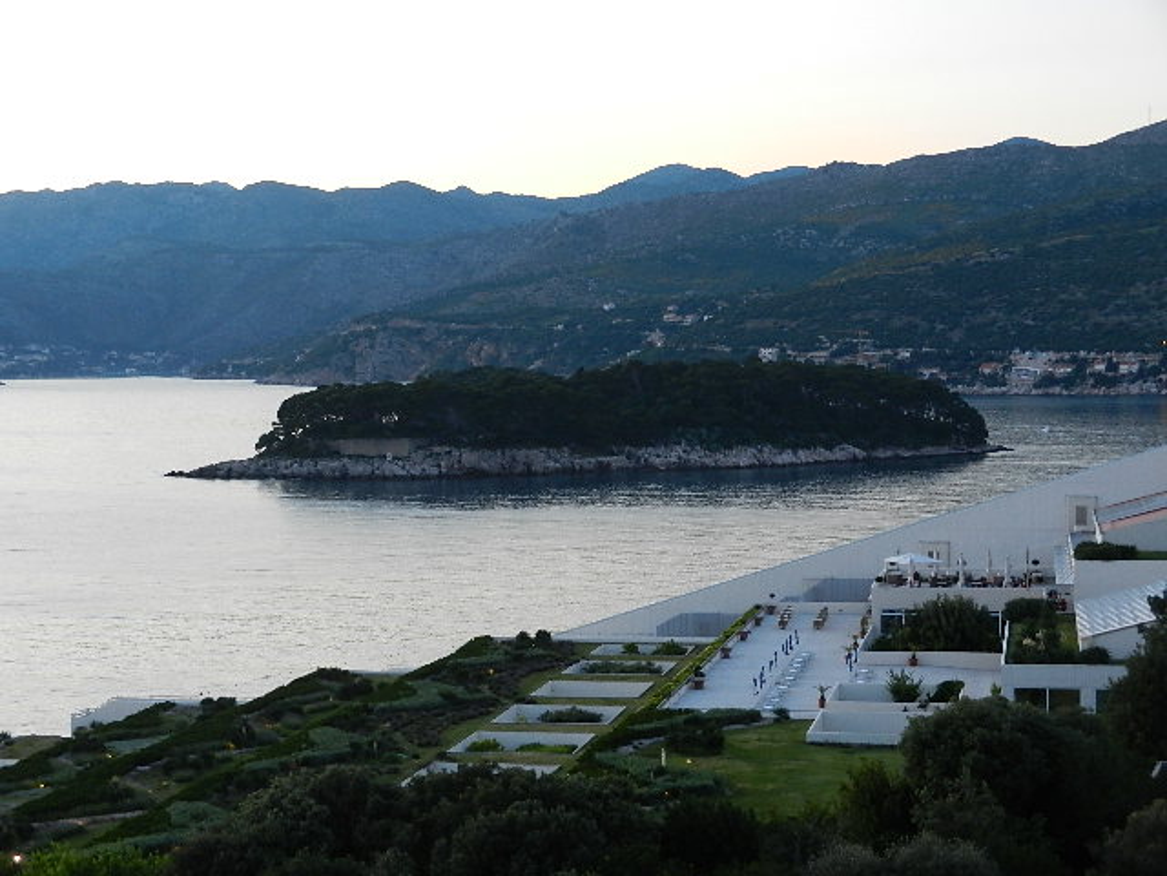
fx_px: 2292
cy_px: 438
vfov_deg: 21.6
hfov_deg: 28.6
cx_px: 584
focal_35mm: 68
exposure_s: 1/30
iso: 360
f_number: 4.6
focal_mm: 12.3
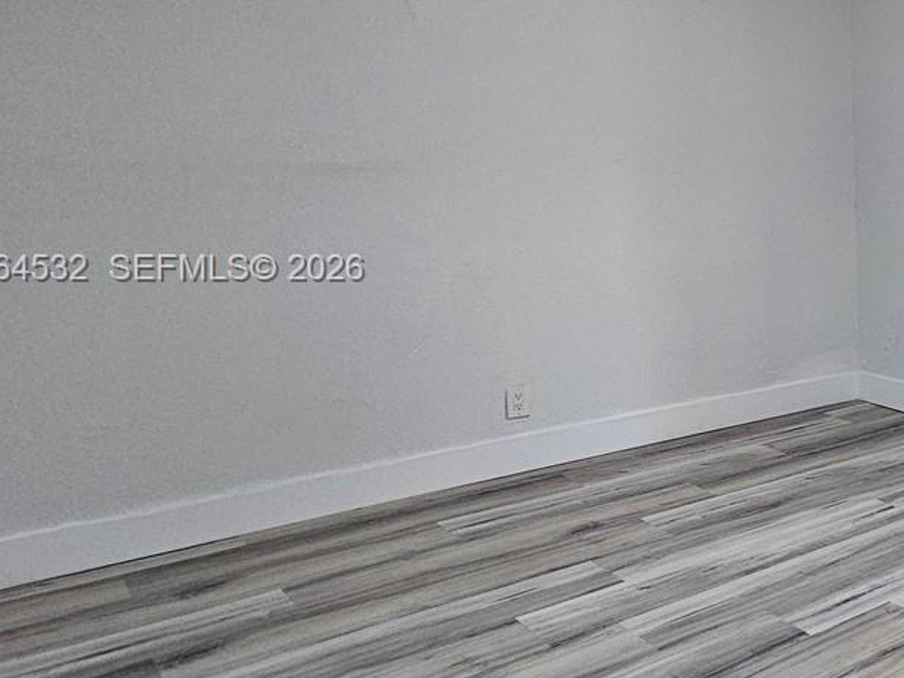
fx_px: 888
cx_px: 1086
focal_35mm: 34
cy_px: 270
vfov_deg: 41.6
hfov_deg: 39.2
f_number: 2.2
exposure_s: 1/60
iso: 400
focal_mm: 2.2
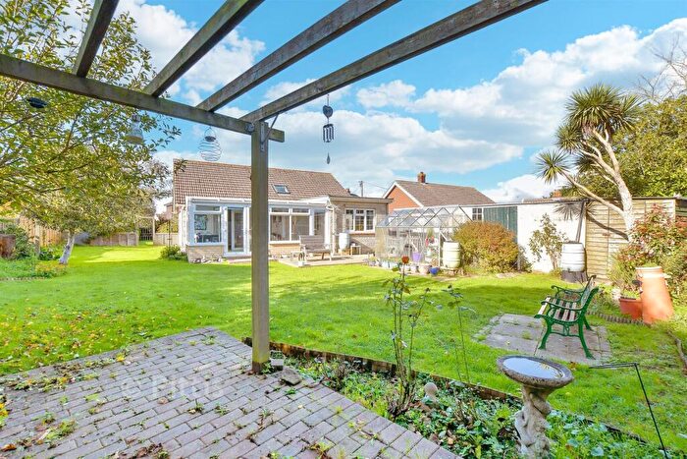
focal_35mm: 15
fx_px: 286
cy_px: 230
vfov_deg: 77.4
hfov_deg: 100.4
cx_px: 344
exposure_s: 1/125
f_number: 8
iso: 160
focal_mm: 10
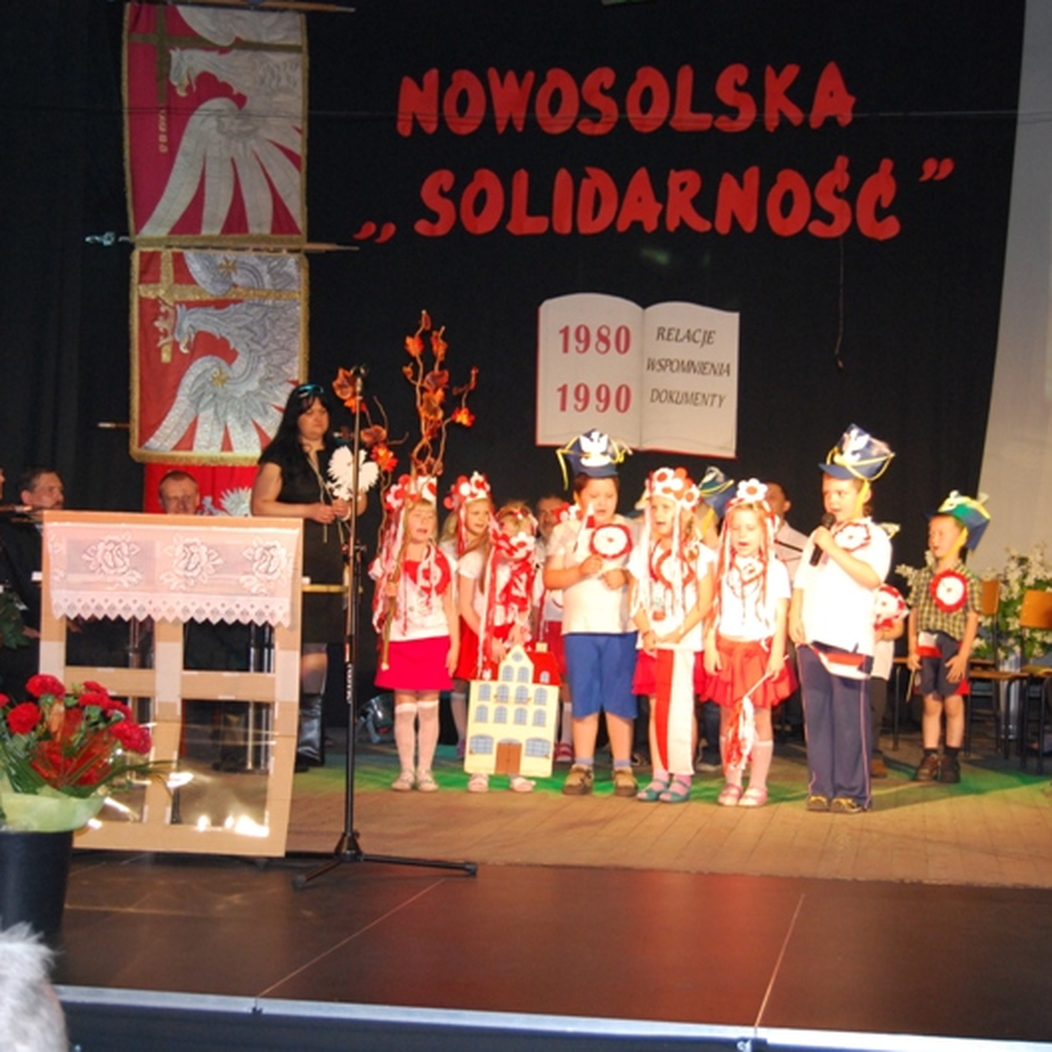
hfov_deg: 25.5
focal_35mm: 68
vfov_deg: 25.5
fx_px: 2326
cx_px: 448
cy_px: 526
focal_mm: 35
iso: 900
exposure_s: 1/60
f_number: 4.8
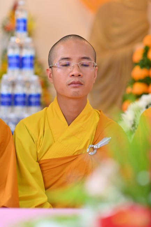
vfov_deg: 23.9
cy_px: 114
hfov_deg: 16.1
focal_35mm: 85
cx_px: 76
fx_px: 535
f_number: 2.5
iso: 125
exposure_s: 1/100
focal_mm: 85
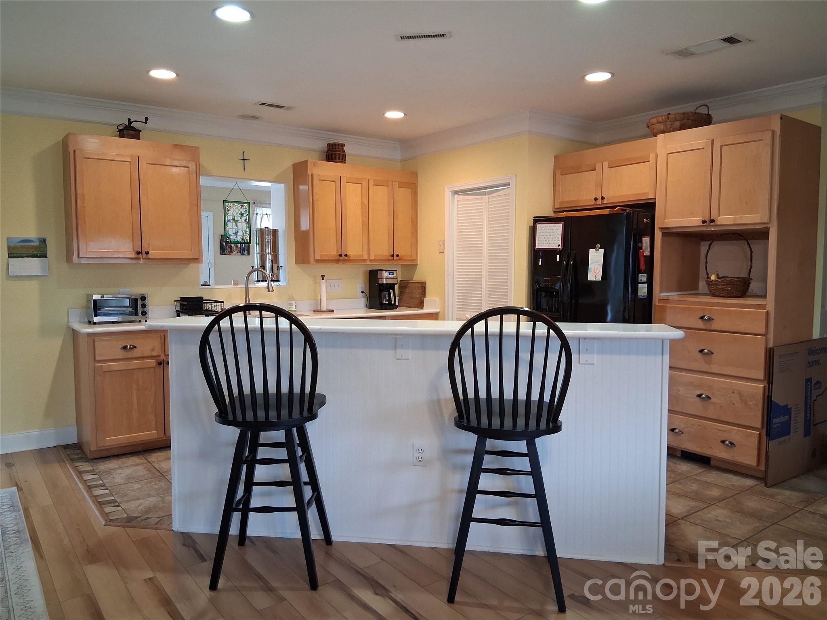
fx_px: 621
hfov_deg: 67.3
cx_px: 414
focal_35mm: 26
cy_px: 310
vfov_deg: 53.1
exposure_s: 1/60
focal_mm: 3.98
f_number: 1.8
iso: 500
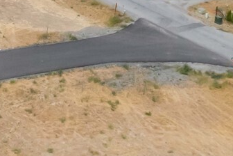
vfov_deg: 11.0
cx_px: -162
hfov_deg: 16.1
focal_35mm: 111
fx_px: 718
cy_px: -181
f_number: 2.8
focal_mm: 8.38
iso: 200
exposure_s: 1/8000
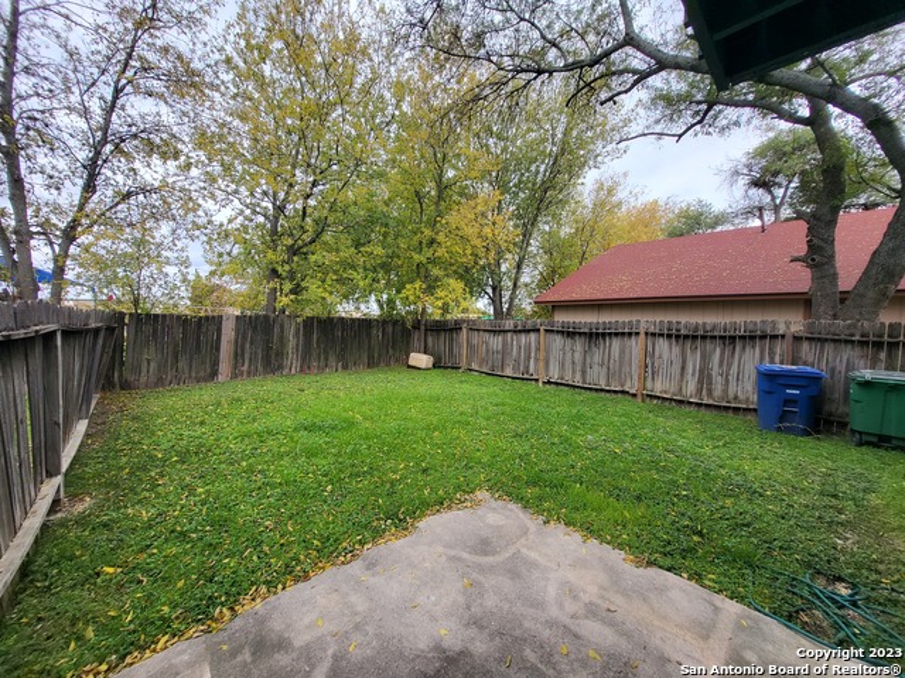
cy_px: 339
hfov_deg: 106.2
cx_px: 452
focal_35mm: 13
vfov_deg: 89.9
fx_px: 340
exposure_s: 1/120
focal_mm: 1.74
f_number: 2.2
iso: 32
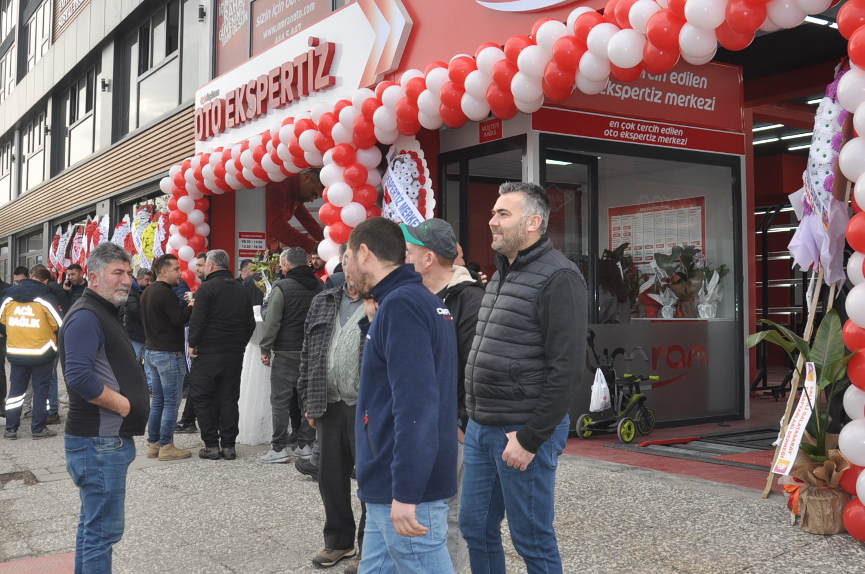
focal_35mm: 40
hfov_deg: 48.4
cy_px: 251
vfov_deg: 33.3
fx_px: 960
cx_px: 388
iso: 200
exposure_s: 1/200
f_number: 6.3
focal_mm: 18
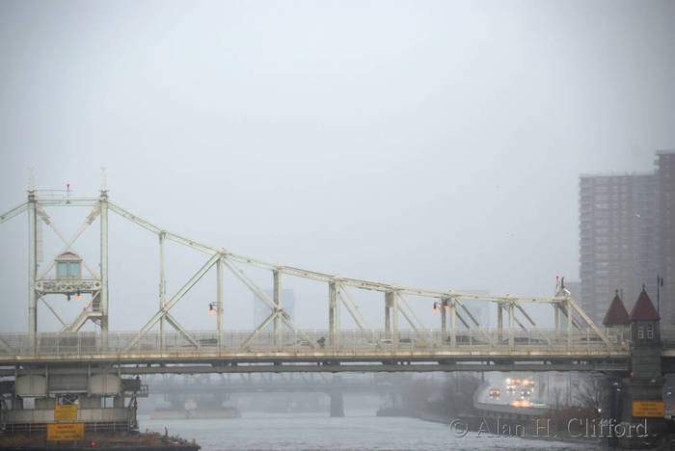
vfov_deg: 6.1
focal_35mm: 225
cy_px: 226
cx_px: 338
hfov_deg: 9.1
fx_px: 4222
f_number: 5.6
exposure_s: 1/200
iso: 200
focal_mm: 150
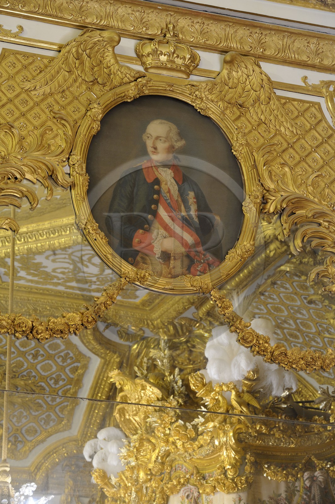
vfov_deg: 17.7
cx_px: 168
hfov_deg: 11.8
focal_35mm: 116
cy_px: 252
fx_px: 1622
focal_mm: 116
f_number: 8
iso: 200
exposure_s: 8
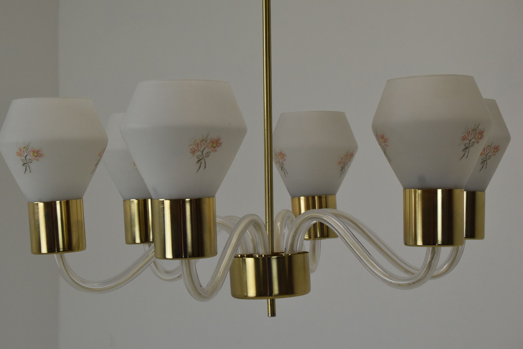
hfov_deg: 24.6
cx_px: 262
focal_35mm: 82
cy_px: 174
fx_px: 1199
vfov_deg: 16.6
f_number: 11
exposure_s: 1/500
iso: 1600
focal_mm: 55
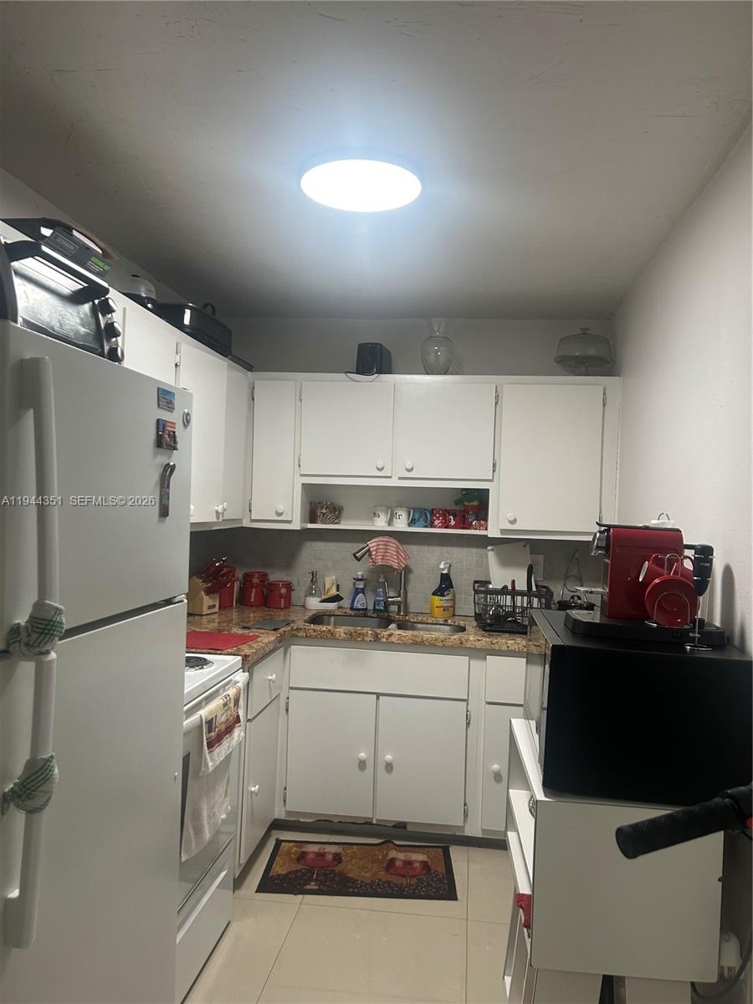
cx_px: 376
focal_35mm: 26
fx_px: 754
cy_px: 502
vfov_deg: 67.3
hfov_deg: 53.1
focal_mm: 5.7
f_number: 1.5
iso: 100
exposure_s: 1/60
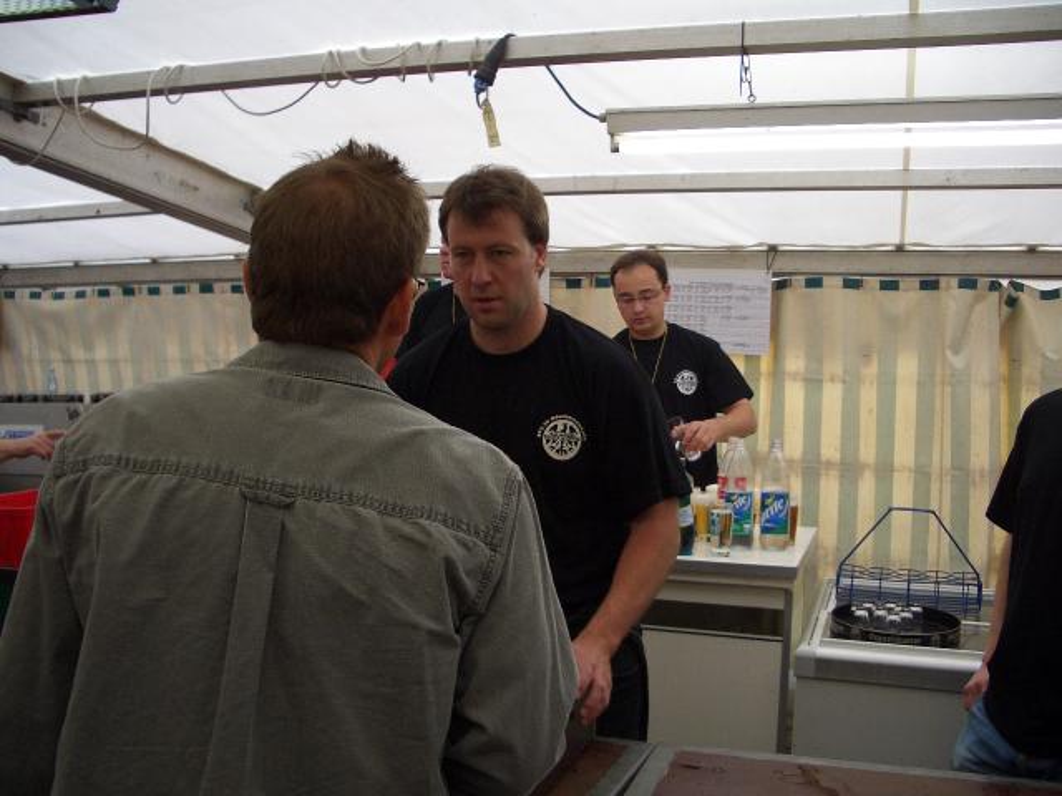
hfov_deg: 52.6
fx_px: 1074
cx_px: 531
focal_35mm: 35
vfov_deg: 40.7
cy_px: 398
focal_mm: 5.8
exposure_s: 1/125
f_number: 2.6
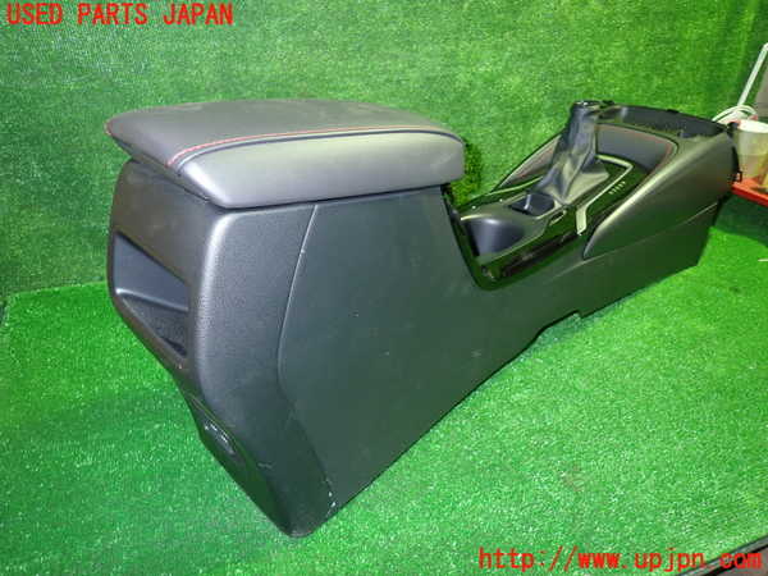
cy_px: 288
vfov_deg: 54.9
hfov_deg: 69.4
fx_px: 555
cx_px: 384
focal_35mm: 25
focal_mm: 4.5
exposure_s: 1/30
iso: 250
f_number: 2
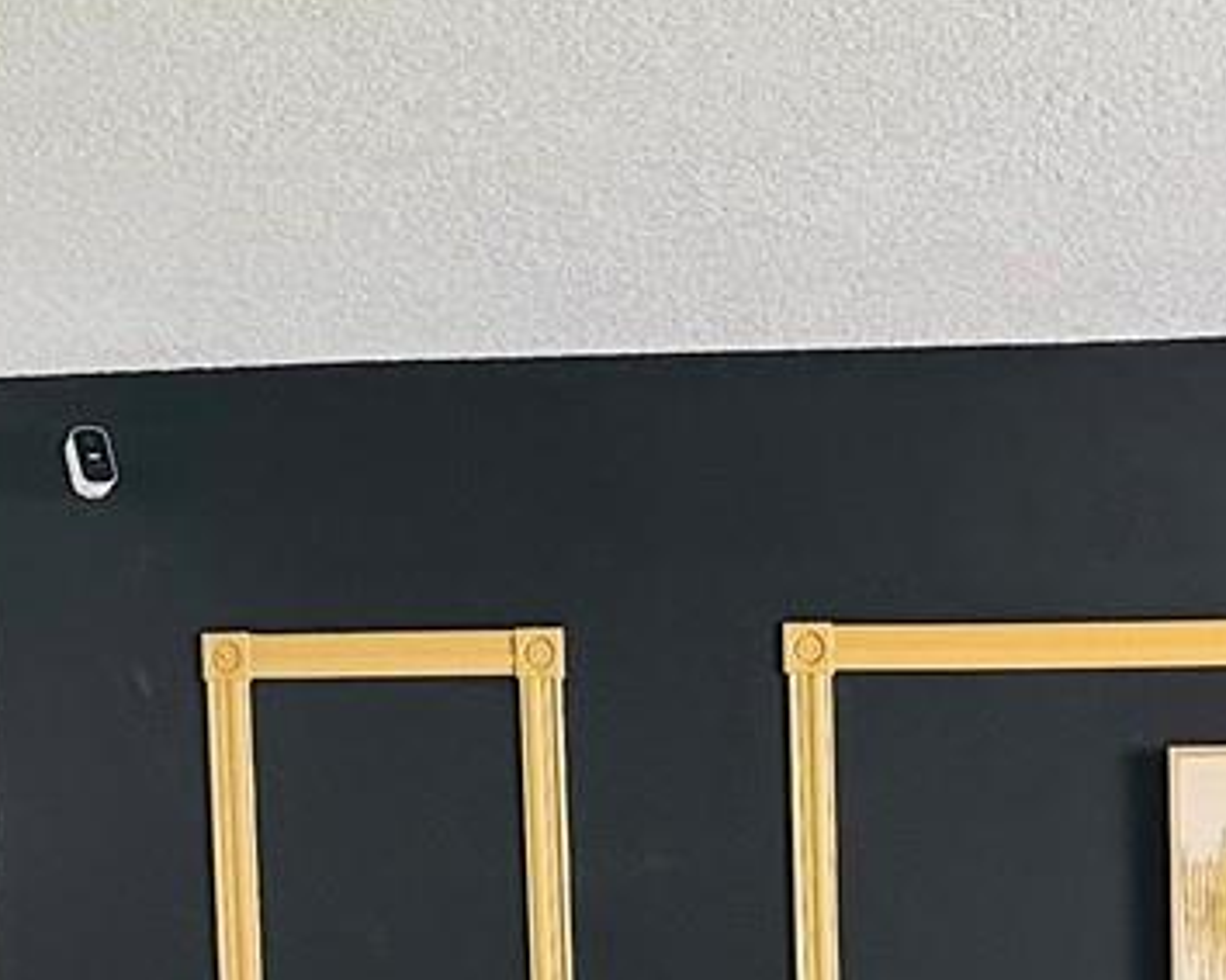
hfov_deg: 17.4
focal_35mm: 106
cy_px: 1624
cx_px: 1392
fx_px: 3845
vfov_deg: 13.4
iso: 250
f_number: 1.78
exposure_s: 1/60
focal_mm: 6.86
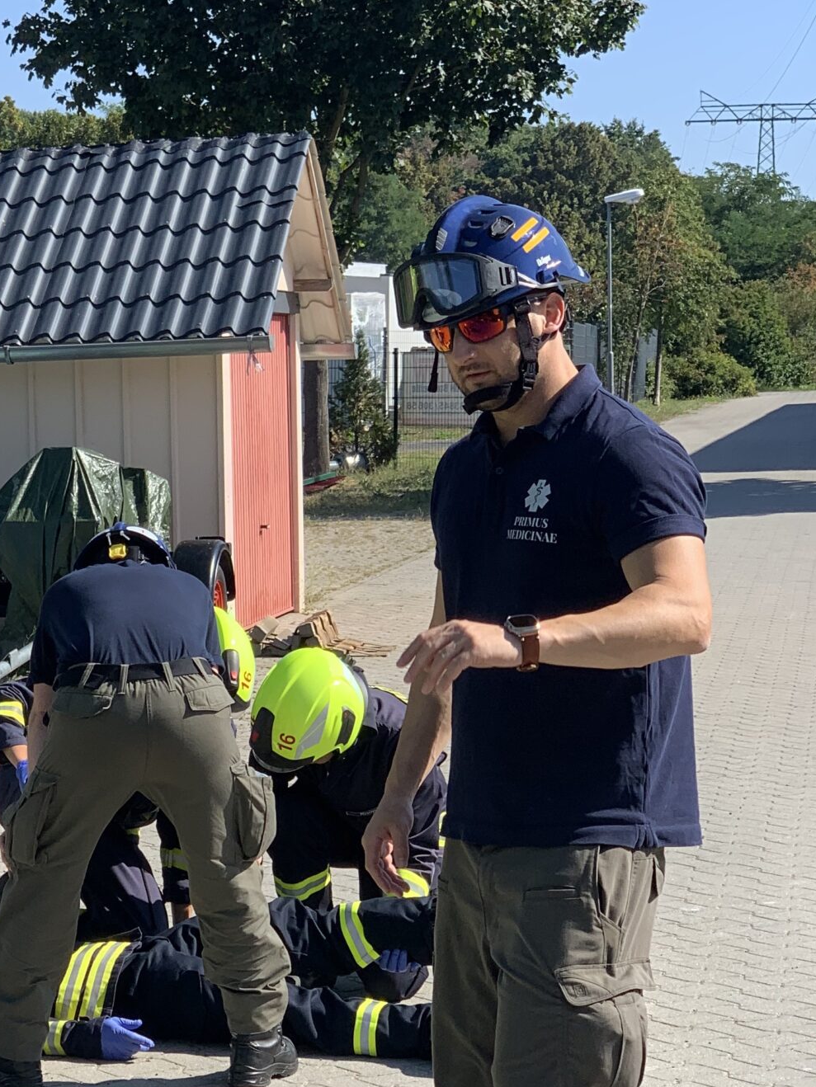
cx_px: 32
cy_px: 646
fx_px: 3173
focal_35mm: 101
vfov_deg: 19.4
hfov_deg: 14.5
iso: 16
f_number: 2.4
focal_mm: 6
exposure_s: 1/695
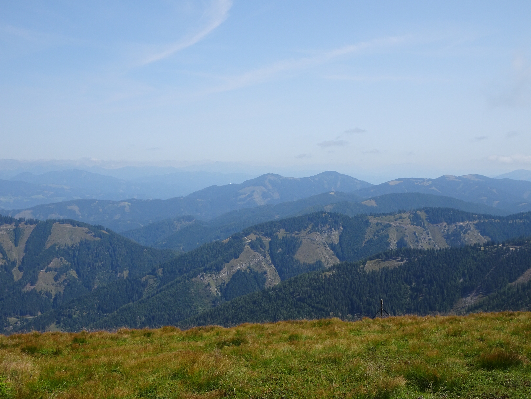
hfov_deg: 42.9
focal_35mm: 44
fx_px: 675
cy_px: 200
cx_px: 266
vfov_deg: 32.9
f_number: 4.5
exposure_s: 1/640
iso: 80
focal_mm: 7.58
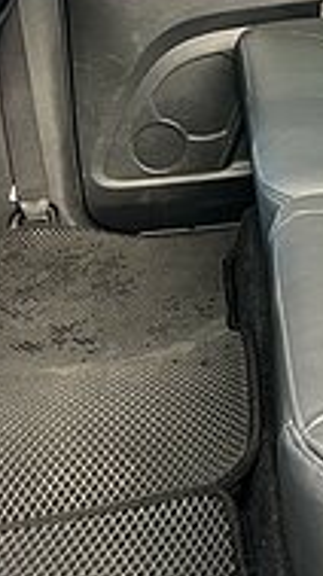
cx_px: 469
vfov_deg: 25.3
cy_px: 91
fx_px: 1251
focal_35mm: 82
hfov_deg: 13.9
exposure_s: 1/68
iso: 125
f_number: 1.5
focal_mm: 5.7
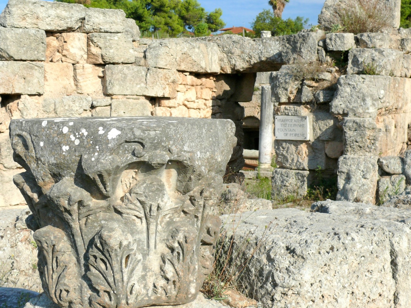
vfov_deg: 29.1
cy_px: 154
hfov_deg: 38.2
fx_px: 594
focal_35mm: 50
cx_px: 206
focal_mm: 10.2
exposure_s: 1/250
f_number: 5.6
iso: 100
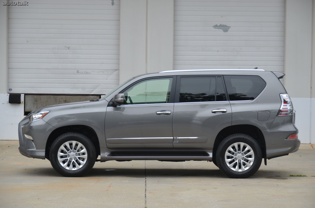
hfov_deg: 17.1
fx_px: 1048
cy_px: 104
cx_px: 158
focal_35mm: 120
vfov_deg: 11.4
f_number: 5
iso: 400
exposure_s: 1/1250
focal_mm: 80
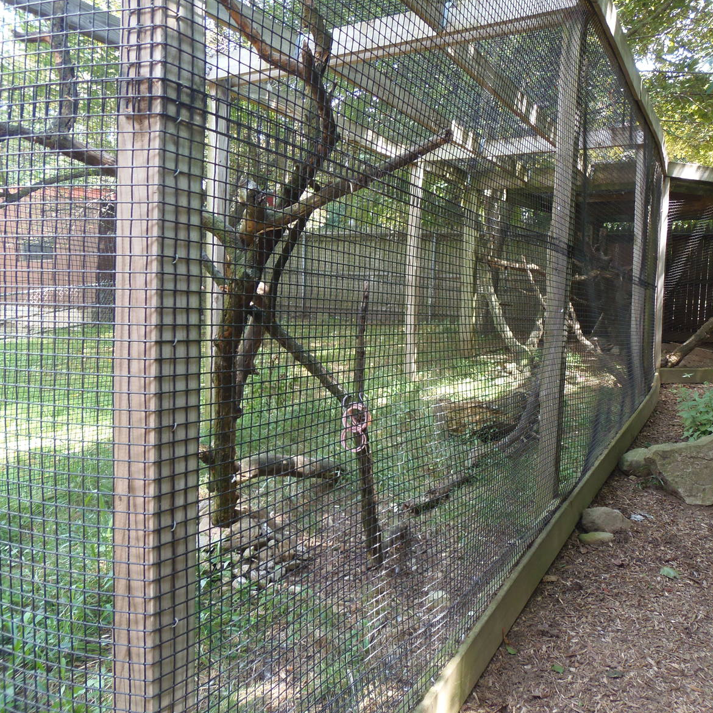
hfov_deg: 54.9
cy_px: 359
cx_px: 449
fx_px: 676
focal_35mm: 29
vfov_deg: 55.6
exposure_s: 1/30
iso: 64
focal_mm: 4.3
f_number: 2.9
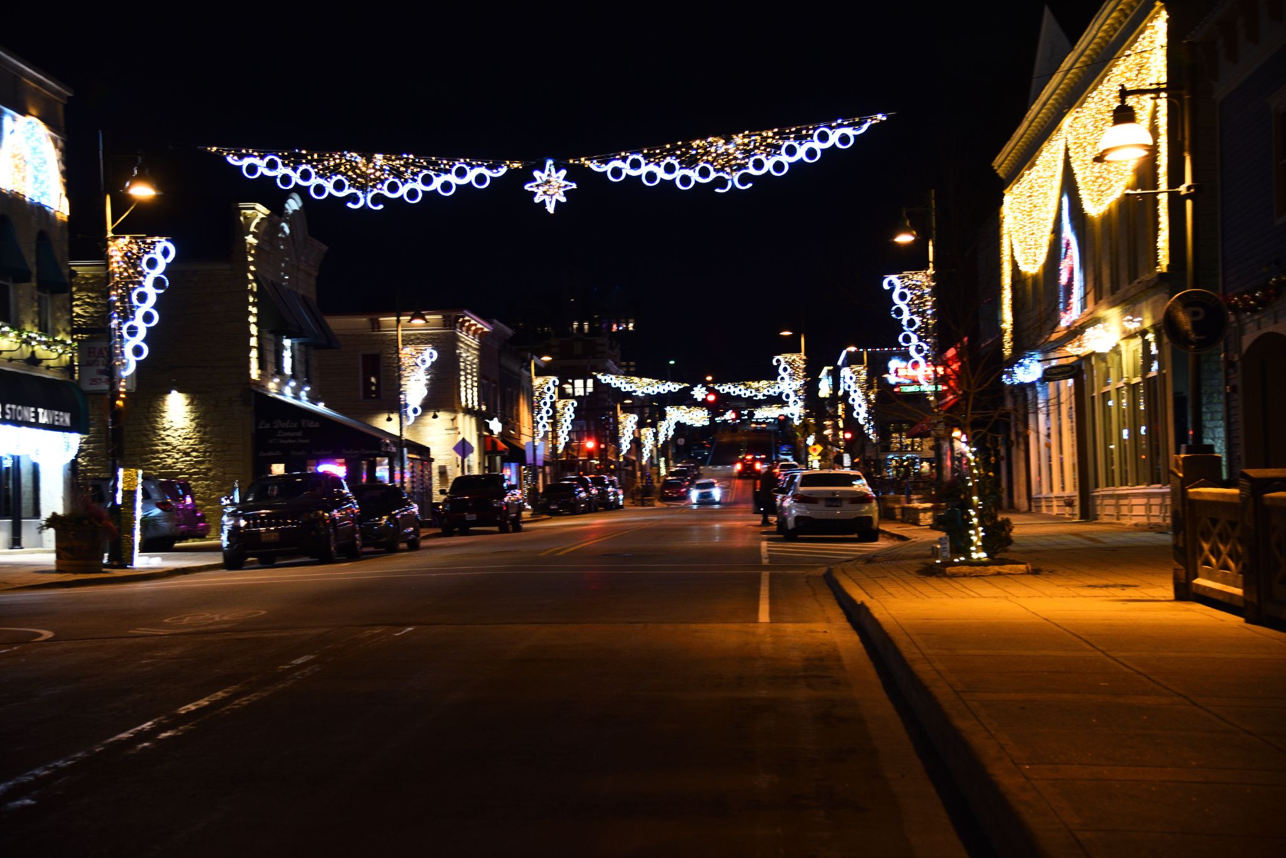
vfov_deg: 23.4
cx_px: 643
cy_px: 429
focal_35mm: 58
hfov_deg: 34.5
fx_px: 2073
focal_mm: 58
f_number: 4
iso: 1000
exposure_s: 1/13
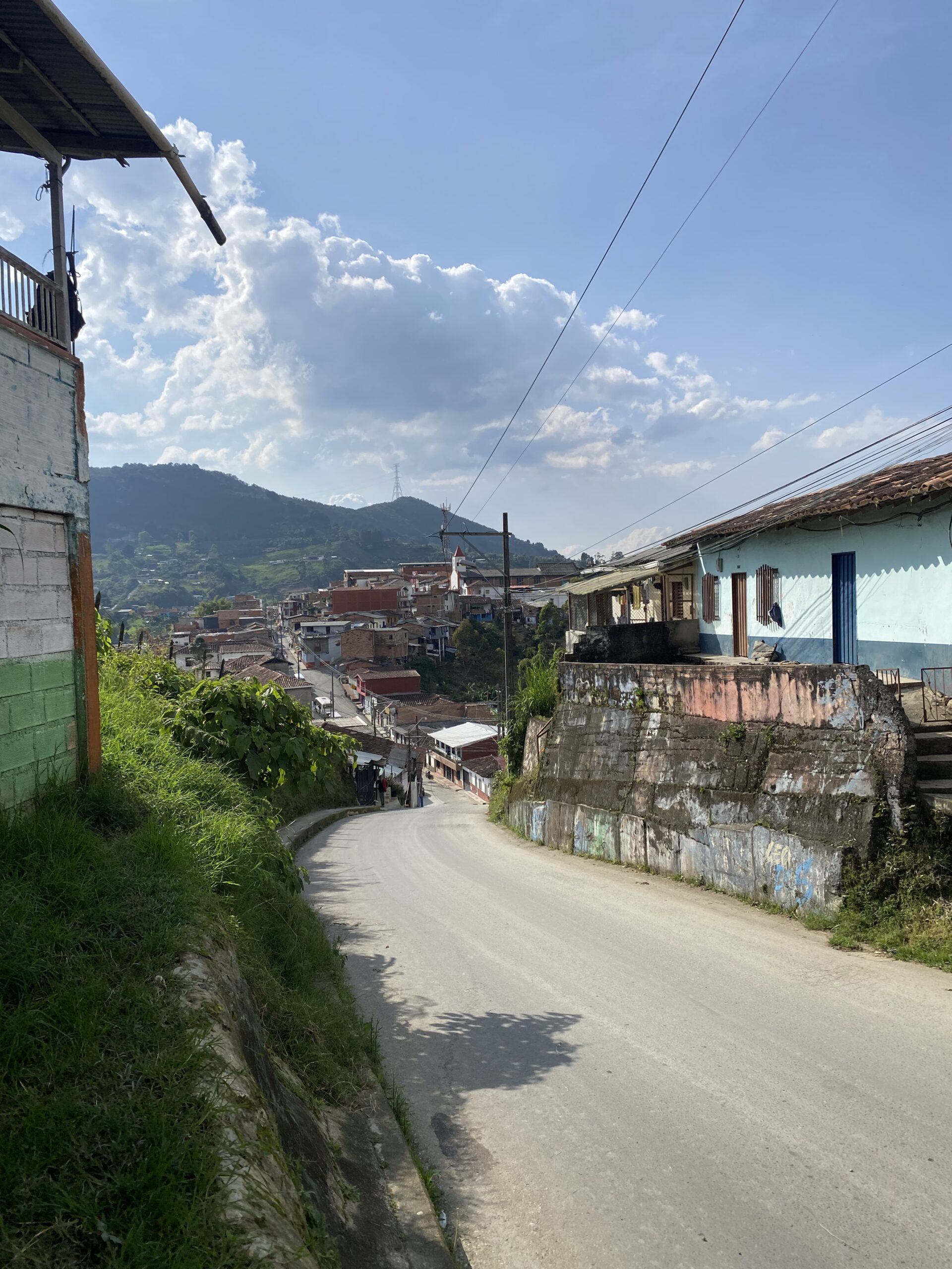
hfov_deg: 53.1
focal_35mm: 26
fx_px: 953
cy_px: 634
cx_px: 476
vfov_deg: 67.3
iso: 32
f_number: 1.8
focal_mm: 4.25
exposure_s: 1/5747
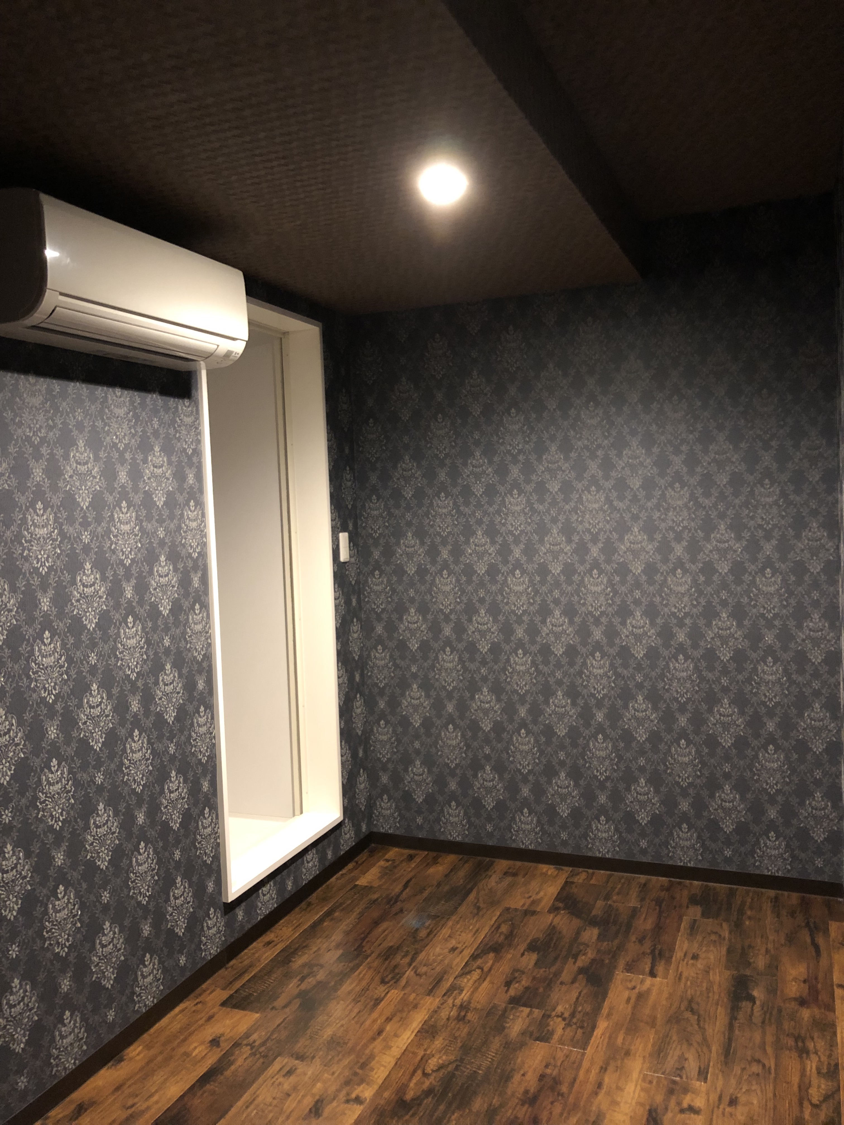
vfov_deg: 63.4
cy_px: 562
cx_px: 422
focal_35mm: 28
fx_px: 910
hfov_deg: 49.7
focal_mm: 3.99
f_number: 1.8
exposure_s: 1/4
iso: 100
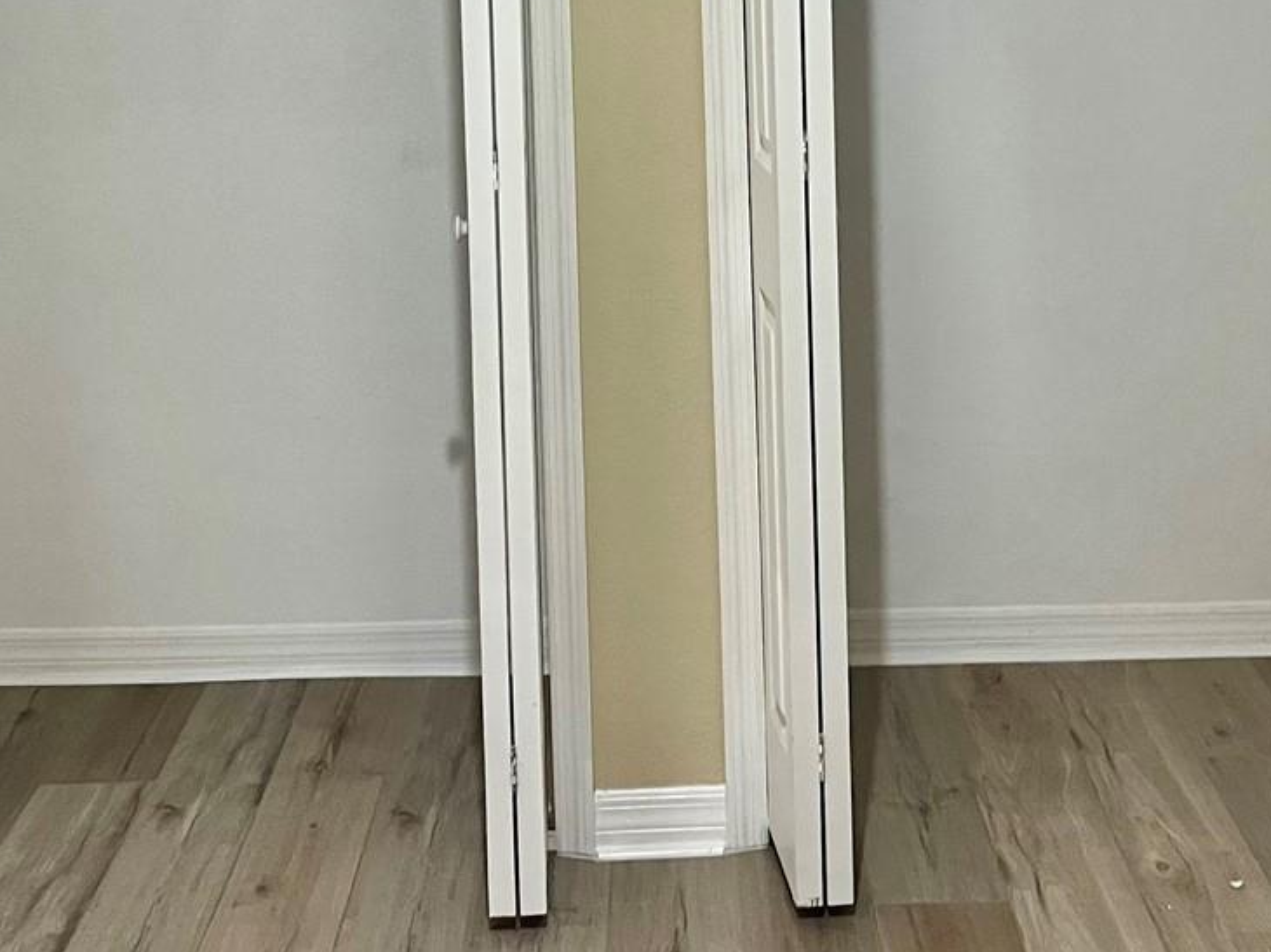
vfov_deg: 24.6
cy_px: 23
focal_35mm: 57
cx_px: 613
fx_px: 2092
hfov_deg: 33.8
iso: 200
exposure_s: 1/60
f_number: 1.6
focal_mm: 5.1
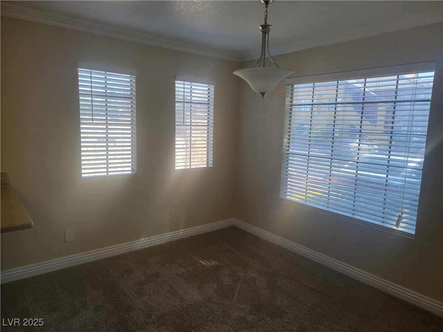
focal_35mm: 24
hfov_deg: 71.6
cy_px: 166
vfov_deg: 56.8
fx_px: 307
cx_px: 222
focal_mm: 6.7
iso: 32
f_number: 1.8
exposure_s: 1/120
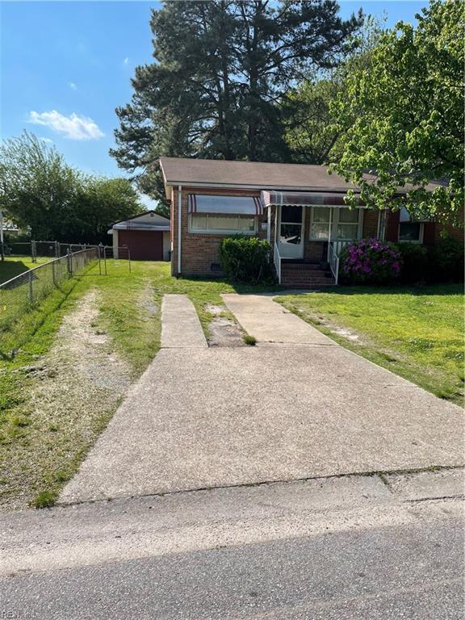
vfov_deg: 67.3
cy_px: 310
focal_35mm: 26
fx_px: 466
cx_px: 232
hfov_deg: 53.1
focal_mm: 4.2
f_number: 1.6
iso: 32
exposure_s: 1/3205
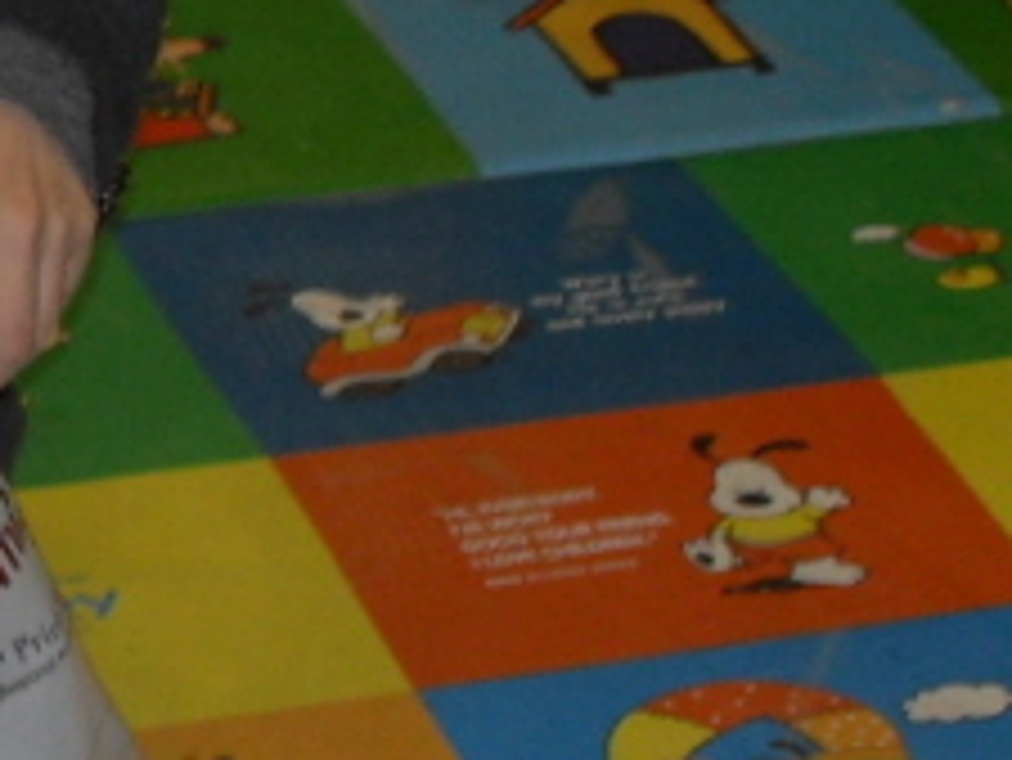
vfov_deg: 8.8
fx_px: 4914
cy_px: 241
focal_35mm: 168
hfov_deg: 11.1
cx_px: -652
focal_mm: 7.1
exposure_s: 1/45
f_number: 3.1
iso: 100
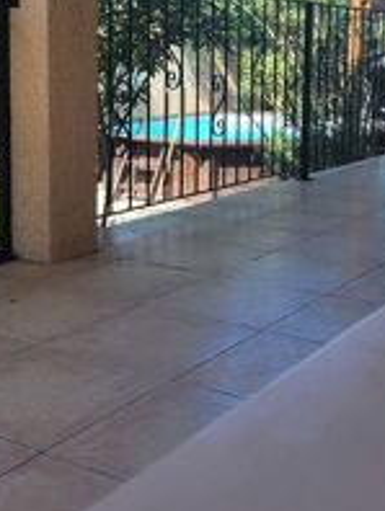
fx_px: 829
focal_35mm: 56
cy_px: 169
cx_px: 217
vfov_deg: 34.0
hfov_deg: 26.1
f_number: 1.8
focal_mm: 5.4
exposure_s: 1/717
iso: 40
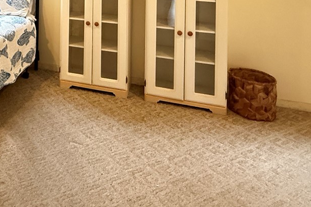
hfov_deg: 46.4
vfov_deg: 29.5
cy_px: -49
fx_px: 328
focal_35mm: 38
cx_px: 39
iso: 1000
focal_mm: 2.22
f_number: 2.2
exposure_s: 1/40
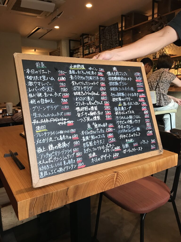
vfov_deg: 63.4
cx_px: 90
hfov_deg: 49.7
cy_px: 121
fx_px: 195
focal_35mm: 28
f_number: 1.8
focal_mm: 3.99
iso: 32
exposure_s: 1/24
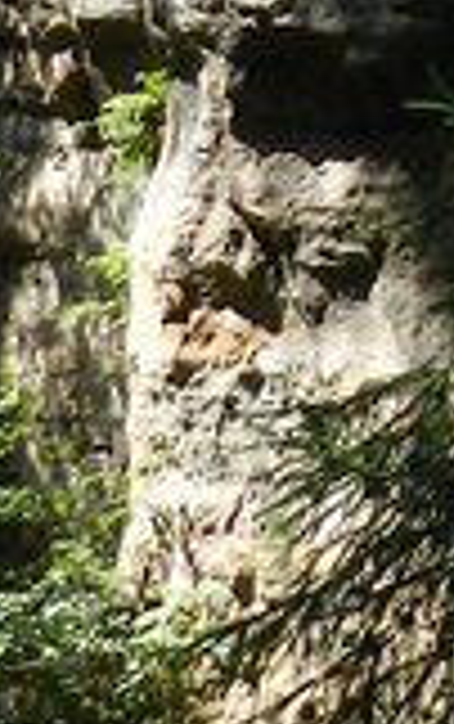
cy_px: -697
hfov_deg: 7.5
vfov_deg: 12.1
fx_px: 3060
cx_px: 1322
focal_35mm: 155
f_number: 3.4
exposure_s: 1/400
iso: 160
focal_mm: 4
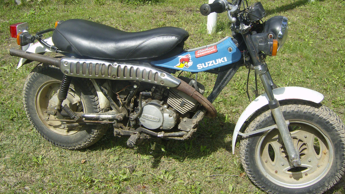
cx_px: 171
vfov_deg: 29.6
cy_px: 75
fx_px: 366
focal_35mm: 40
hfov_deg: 50.5
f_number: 4.7
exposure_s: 1/520
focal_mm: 6
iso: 100
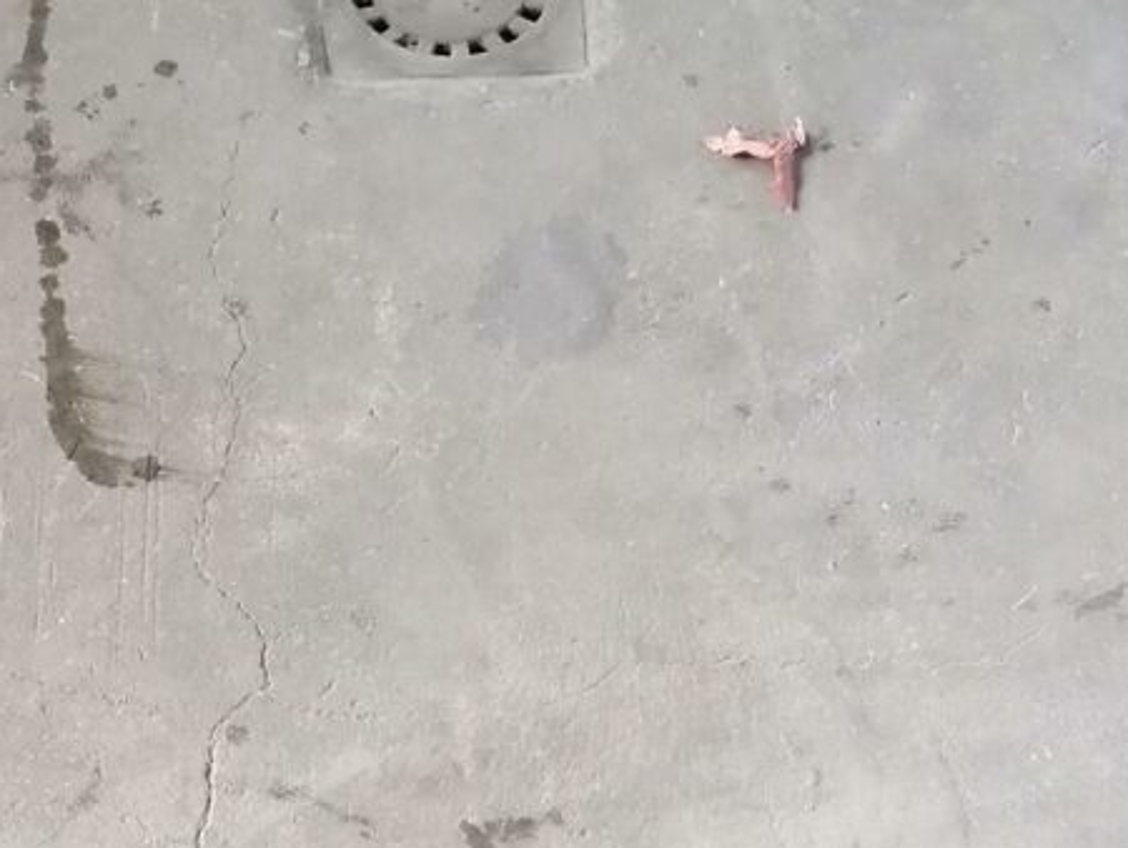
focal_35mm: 84
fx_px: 2739
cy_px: 1297
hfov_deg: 23.3
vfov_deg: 16.0
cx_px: 549
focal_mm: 4.75
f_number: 1.8
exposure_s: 1/33.3
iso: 320
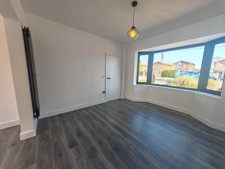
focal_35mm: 13
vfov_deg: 89.9
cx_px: 112
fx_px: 84
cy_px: 84
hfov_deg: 106.2
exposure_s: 1/100
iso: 64
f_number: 2
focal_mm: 1.82
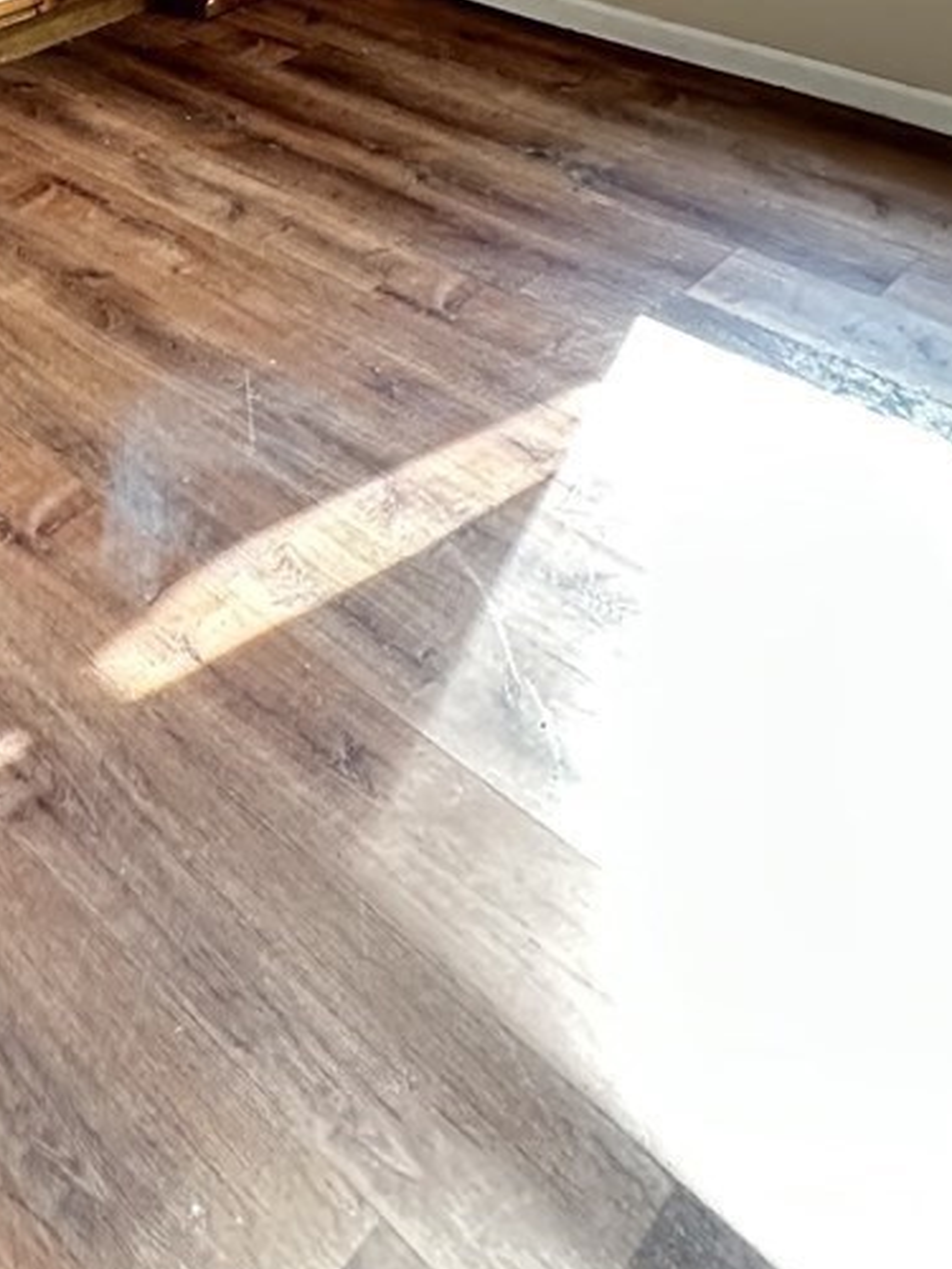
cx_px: -150
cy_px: -449
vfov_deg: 31.6
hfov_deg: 29.5
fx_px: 1577
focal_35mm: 43
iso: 320
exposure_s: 1/63
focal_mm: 2.22
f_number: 2.2
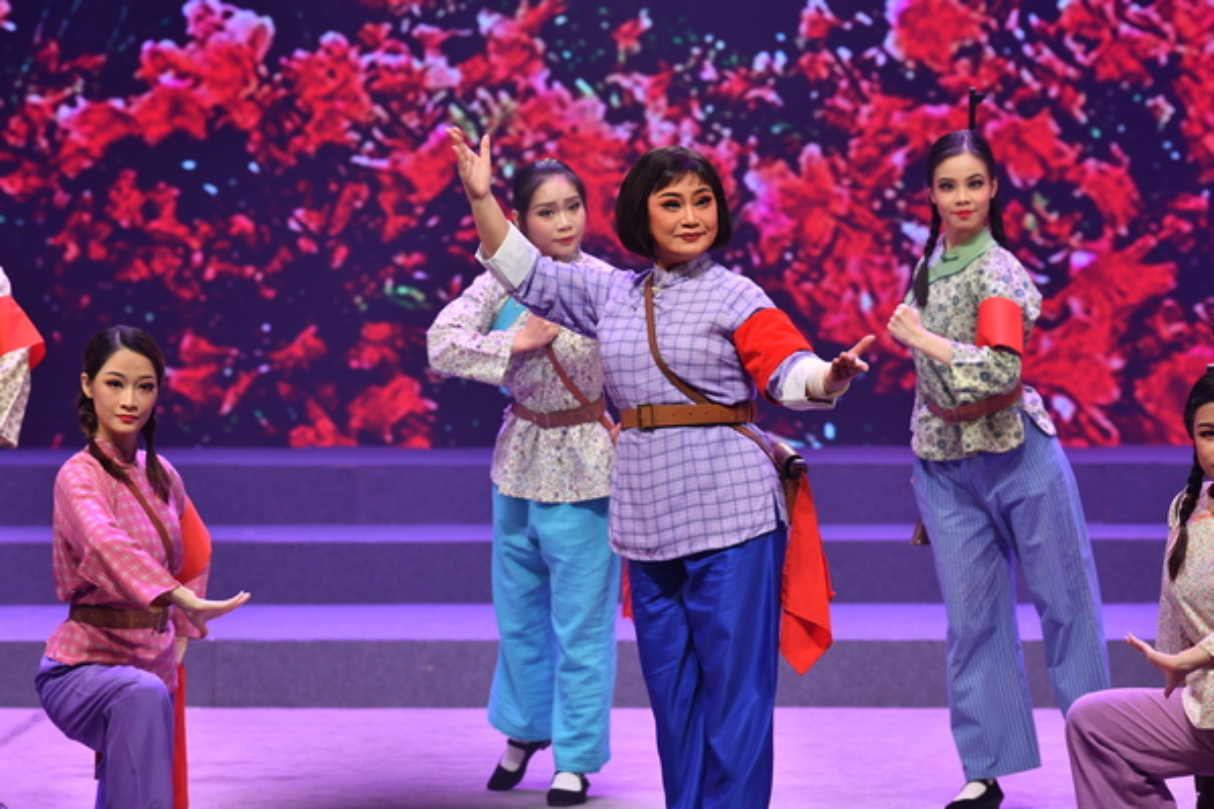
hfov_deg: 10.3
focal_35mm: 200
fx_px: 6744
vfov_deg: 6.9
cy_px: 404
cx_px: 607
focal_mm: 200
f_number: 5.6
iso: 800
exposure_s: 1/125
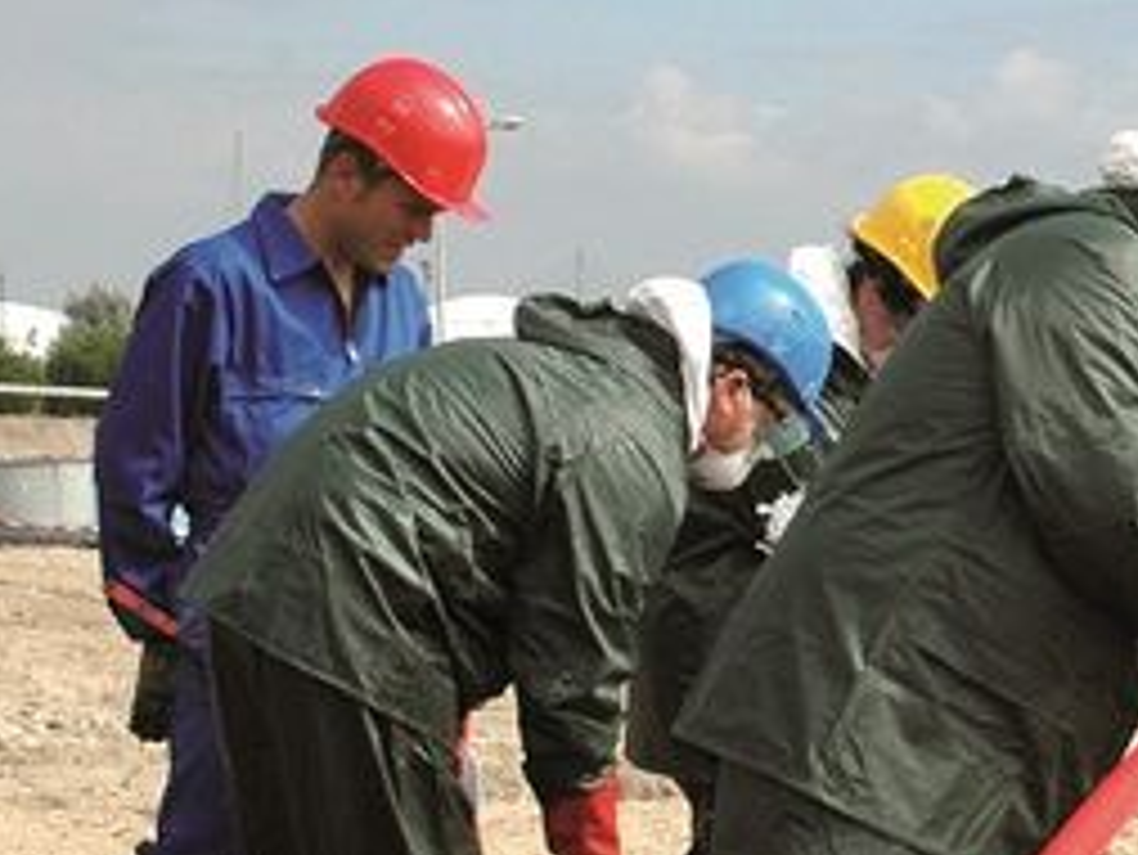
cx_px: 1615
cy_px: 718
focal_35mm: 142
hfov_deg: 13.3
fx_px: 4655
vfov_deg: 10.5
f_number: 10
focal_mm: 31
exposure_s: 1/400
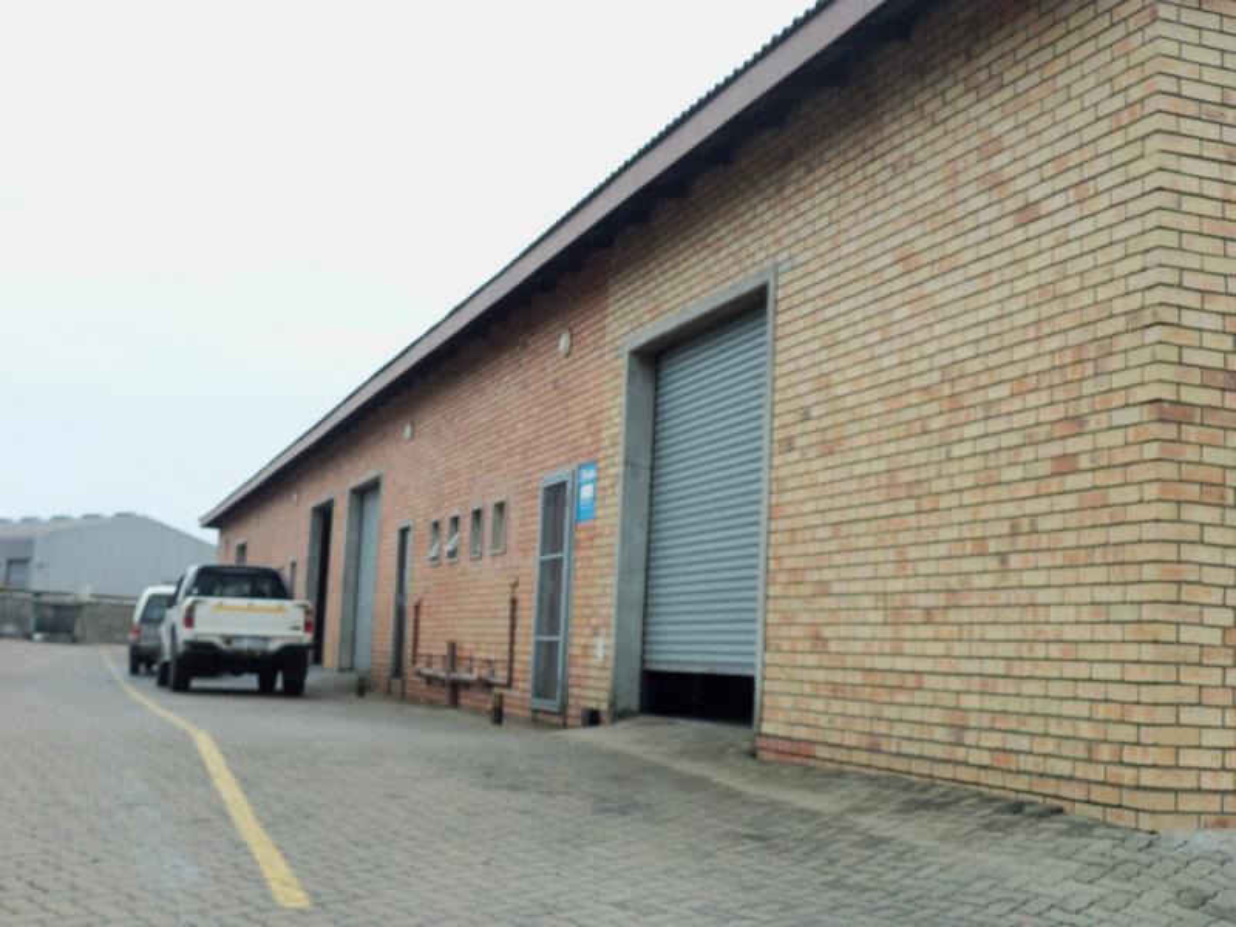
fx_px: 1500
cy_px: 464
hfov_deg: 44.8
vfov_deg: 34.3
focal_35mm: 42
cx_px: 618
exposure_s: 1/320
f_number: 3.2
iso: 80
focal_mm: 7.1
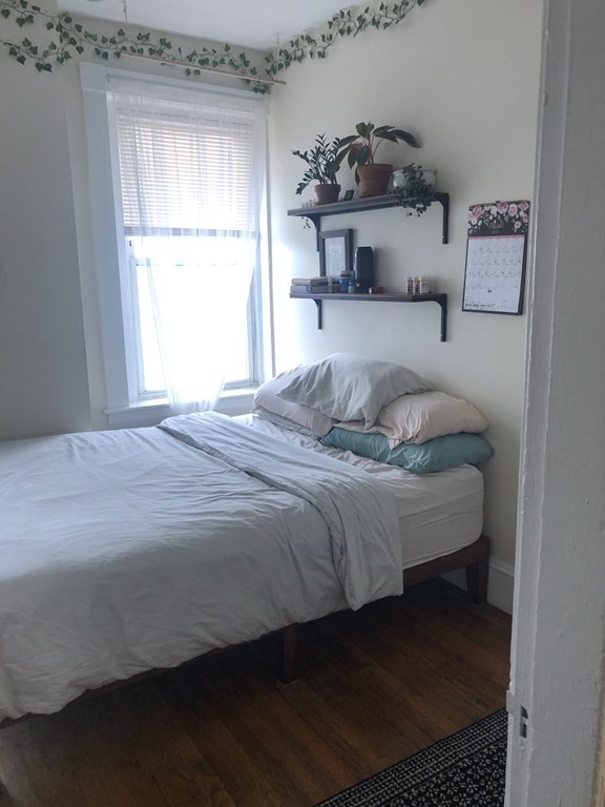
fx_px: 652
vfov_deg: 63.4
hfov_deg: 49.7
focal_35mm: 28
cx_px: 302
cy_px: 404
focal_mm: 3.99
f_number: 1.8
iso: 20
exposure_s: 1/40
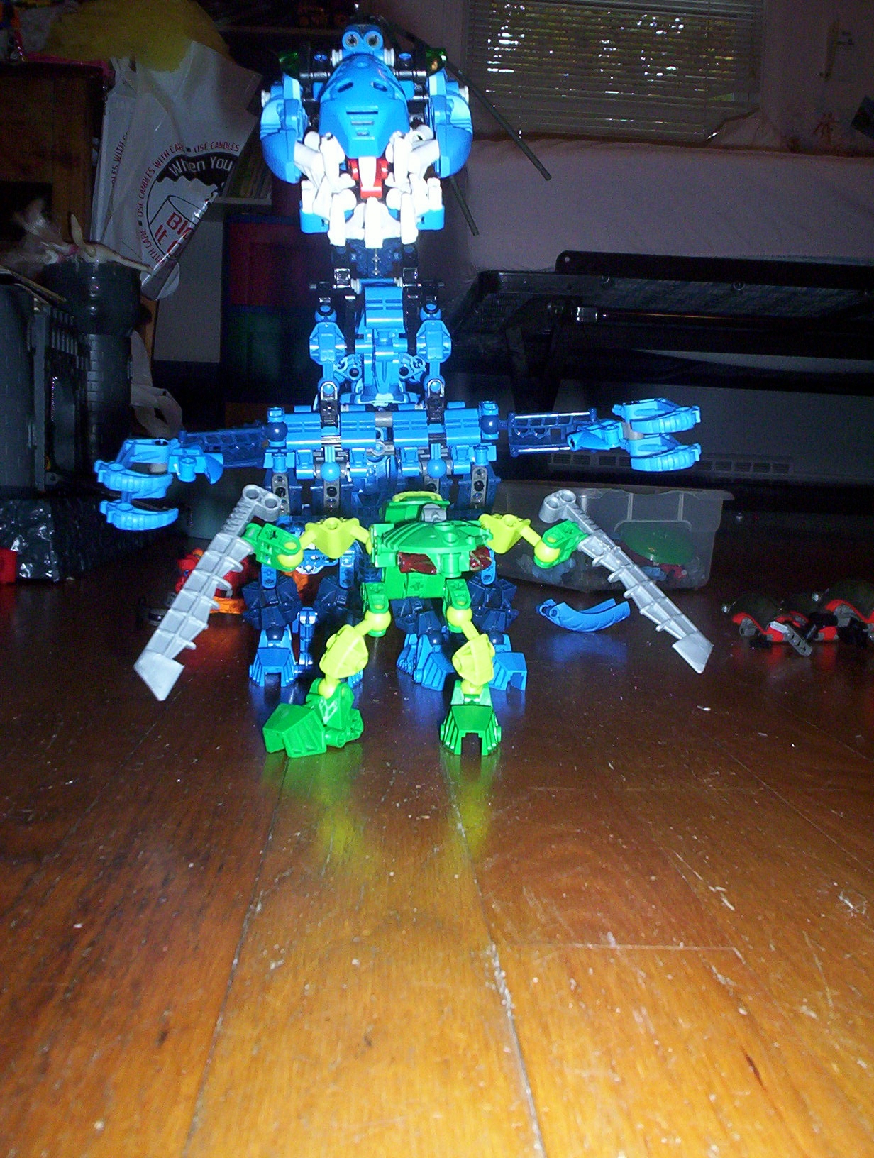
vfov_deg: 48.9
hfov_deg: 37.9
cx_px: 437
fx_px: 1274
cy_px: 579
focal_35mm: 38
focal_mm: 4.99
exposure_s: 1/60
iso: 140
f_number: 4.5
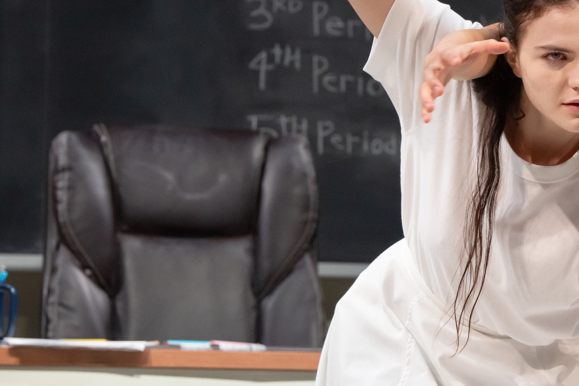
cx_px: 552
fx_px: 5757
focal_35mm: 358
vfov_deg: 3.8
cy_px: 113
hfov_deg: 5.7
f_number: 6.3
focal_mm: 156
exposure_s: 1/400
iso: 2500
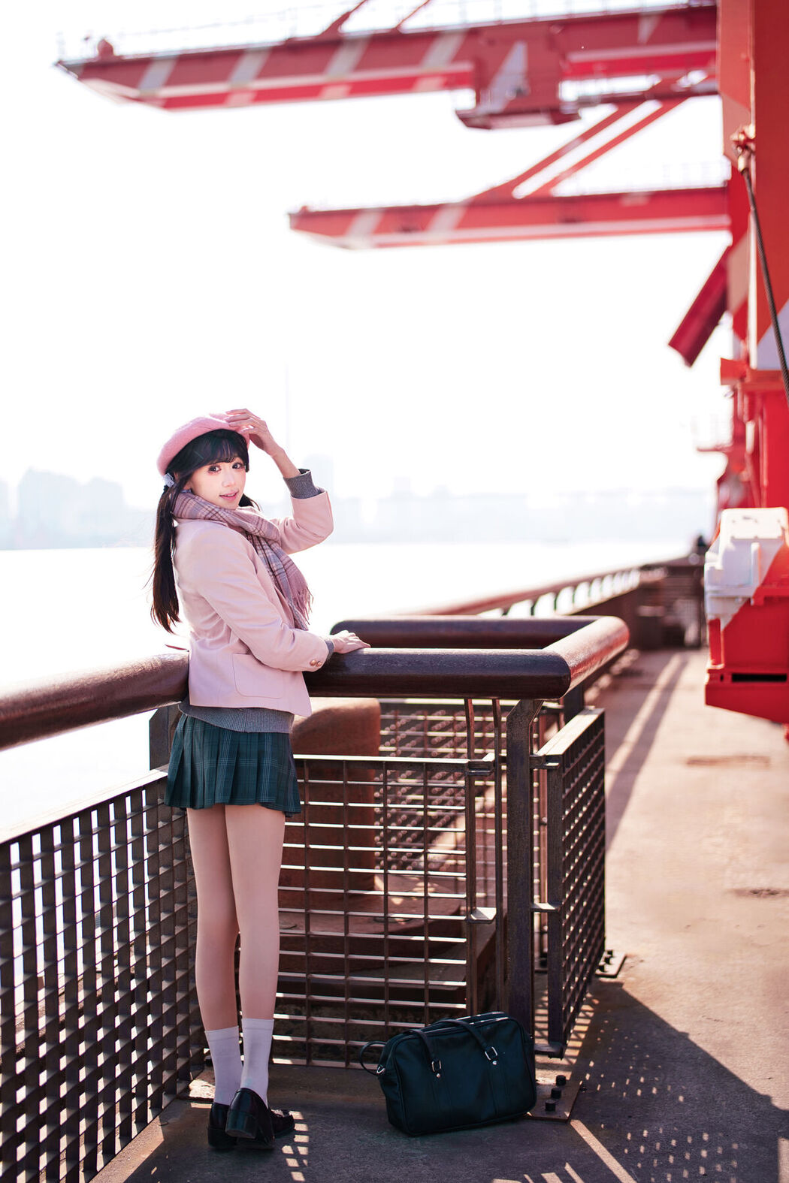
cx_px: 394
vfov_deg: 39.6
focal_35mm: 50
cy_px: 592
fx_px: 1644
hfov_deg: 27.0
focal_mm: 50
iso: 100
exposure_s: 1/3200
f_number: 1.4
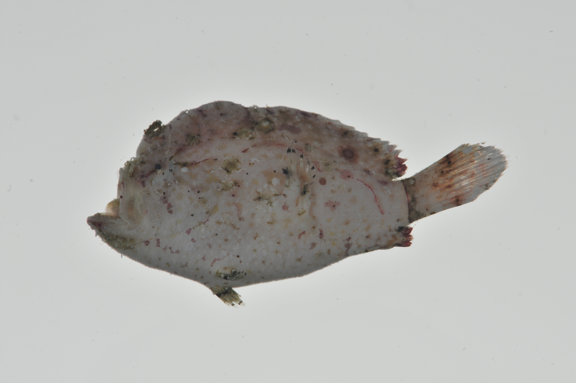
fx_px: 2517
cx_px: 288
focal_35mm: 158
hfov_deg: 13.1
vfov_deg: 8.7
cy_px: 192
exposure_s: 1/60
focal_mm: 105
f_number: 25
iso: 200
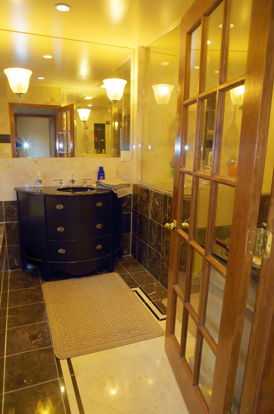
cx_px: 137
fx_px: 275
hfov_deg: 52.9
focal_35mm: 24
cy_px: 207
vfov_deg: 73.9
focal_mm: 16
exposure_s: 1/15
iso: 200
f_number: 4.5
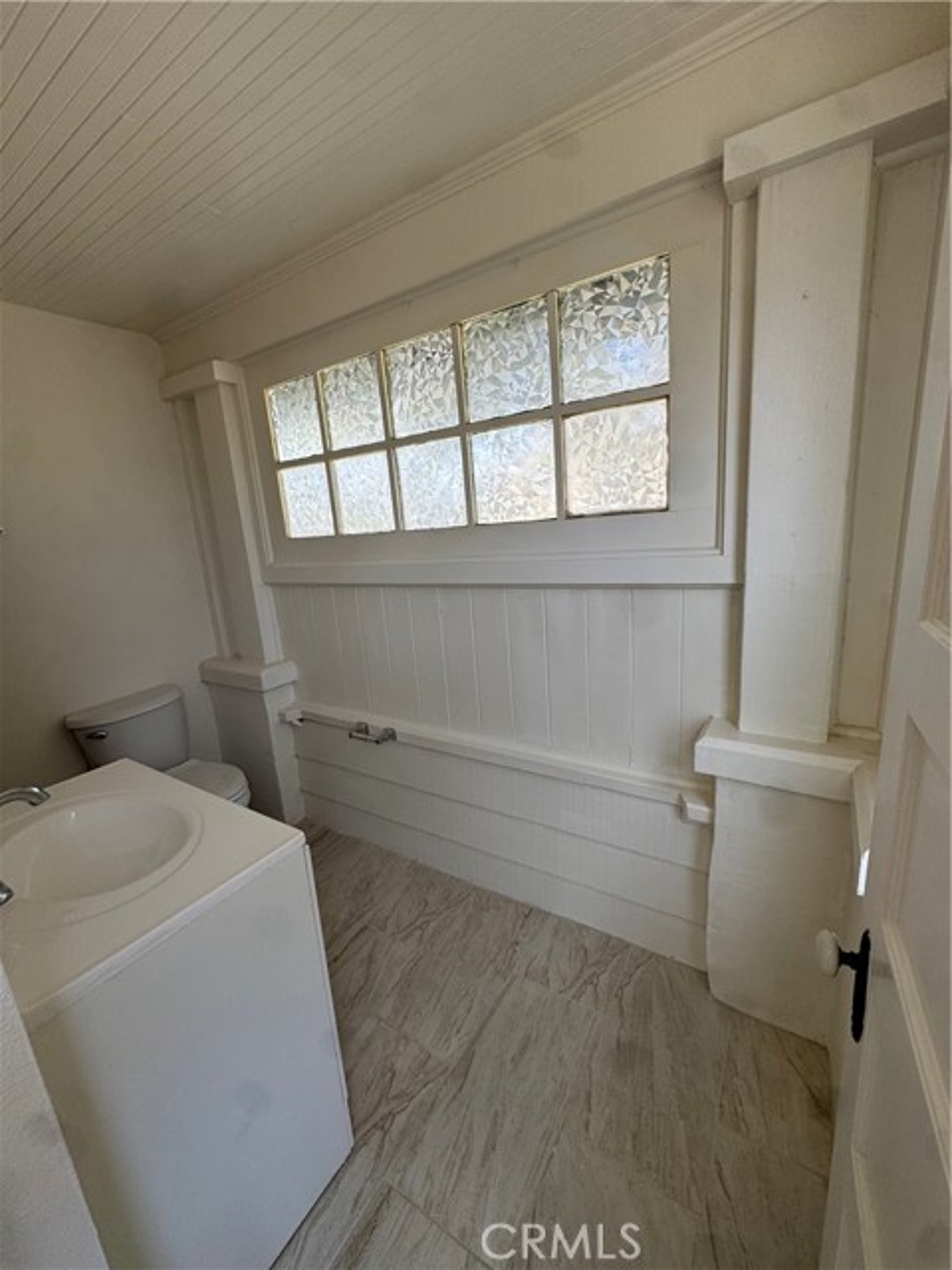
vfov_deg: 102.1
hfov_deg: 85.7
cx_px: 476
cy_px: 635
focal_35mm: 14
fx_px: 513
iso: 40
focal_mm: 2.22
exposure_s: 1/99
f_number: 2.2
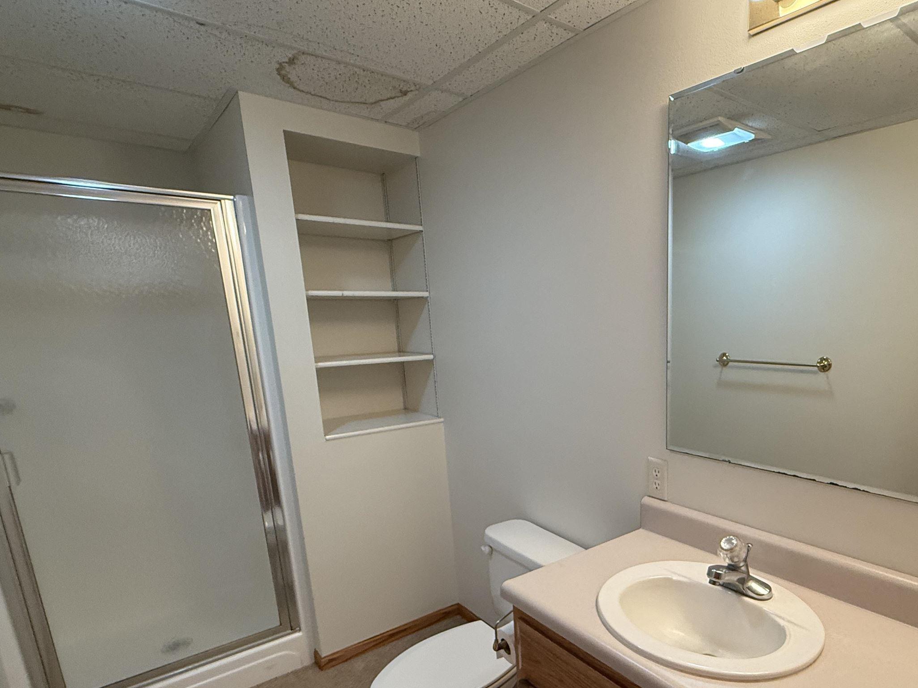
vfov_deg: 62.3
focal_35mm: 21
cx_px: 609
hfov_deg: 76.6
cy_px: 444
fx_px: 557
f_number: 2.2
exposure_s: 1/120
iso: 250
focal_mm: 2.22
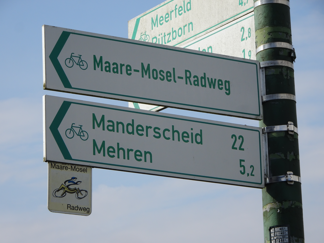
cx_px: 162
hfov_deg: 11.8
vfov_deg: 8.8
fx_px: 1572
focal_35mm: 168
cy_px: 122
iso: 80
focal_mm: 28.74
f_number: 5.6
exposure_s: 1/500
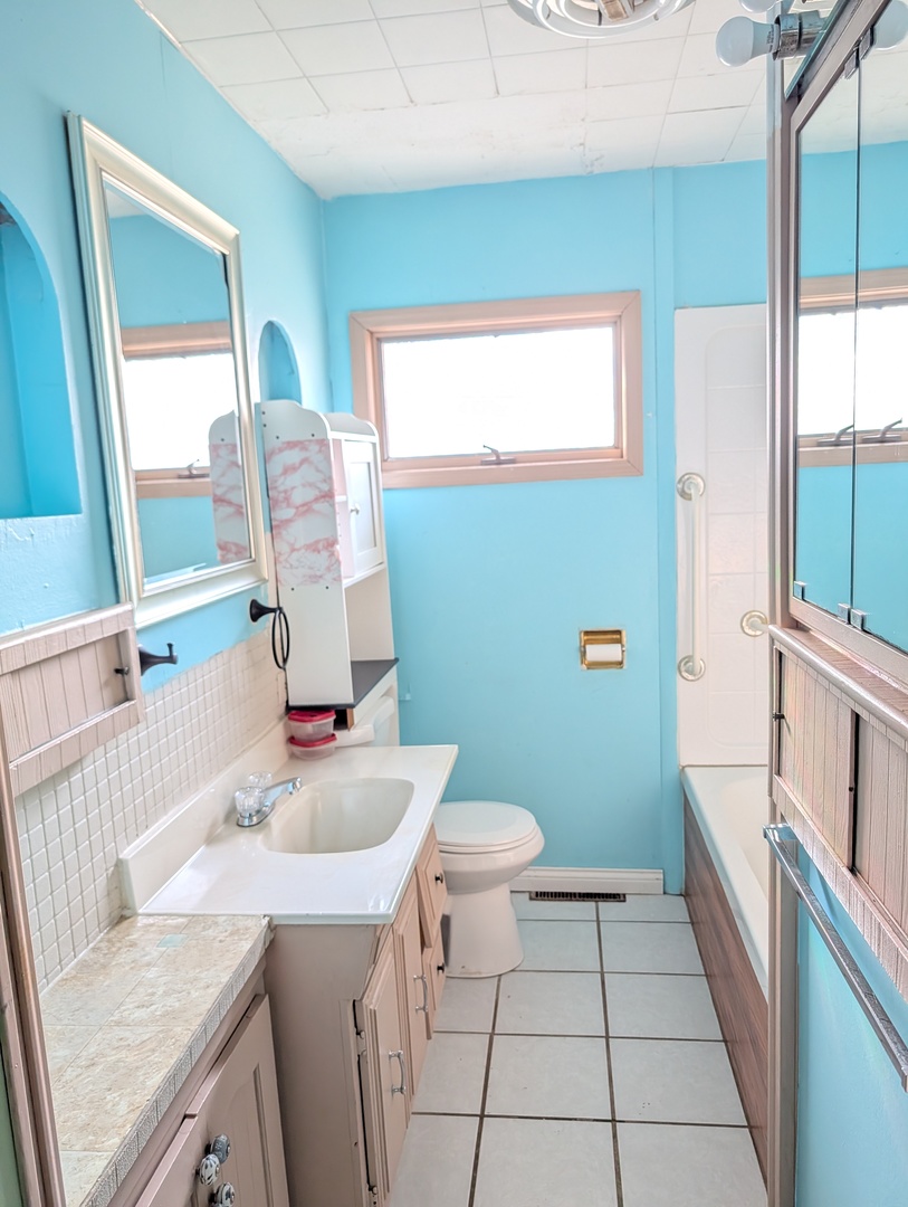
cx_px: 454
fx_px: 837
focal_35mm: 24
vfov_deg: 71.5
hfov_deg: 56.9
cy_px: 604
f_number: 1.68
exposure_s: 1/25.2
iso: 133
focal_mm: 6.9
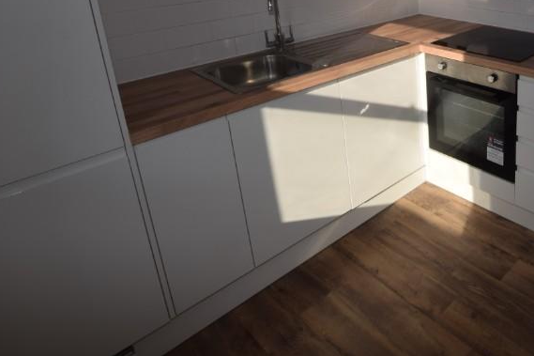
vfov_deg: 43.9
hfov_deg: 58.8
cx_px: 468
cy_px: 39
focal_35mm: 27
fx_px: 400
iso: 100
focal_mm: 10
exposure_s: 1/200
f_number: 9
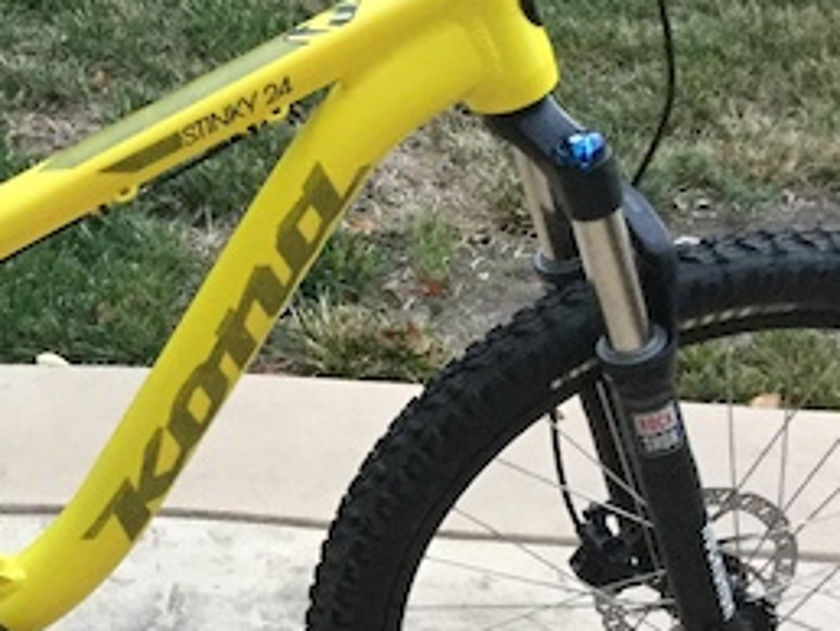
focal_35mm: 96
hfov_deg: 19.8
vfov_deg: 15.4
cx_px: -20
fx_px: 2332
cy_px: 374
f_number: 2.4
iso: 125
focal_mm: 3.3
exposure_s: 1/30
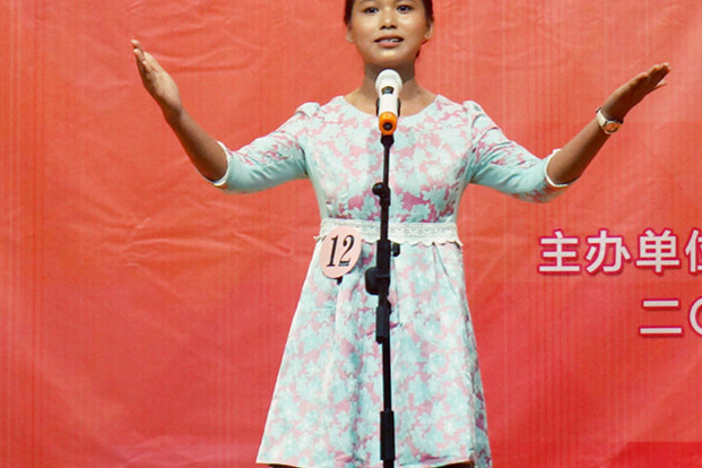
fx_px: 3492
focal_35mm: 179
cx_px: 419
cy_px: -35
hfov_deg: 11.5
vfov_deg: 7.6
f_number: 5.6
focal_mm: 55
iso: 800
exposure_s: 1/100
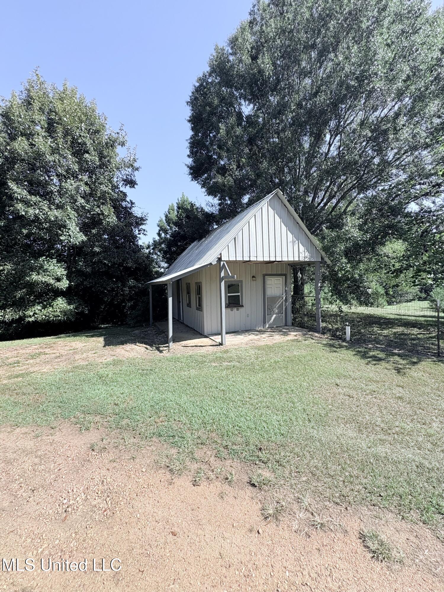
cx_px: 222
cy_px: 296
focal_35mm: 14
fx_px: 239
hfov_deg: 85.7
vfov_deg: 102.1
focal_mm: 2.22
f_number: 2.2
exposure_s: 1/956
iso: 50
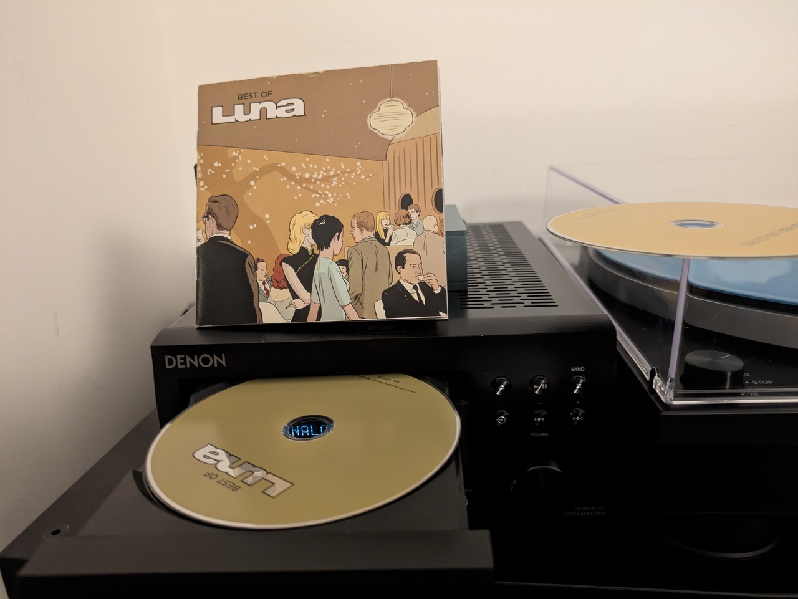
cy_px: 300
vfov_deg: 54.9
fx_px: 577
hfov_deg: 69.4
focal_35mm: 25
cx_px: 399
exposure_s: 1/25
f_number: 1.89
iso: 653
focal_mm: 5.43
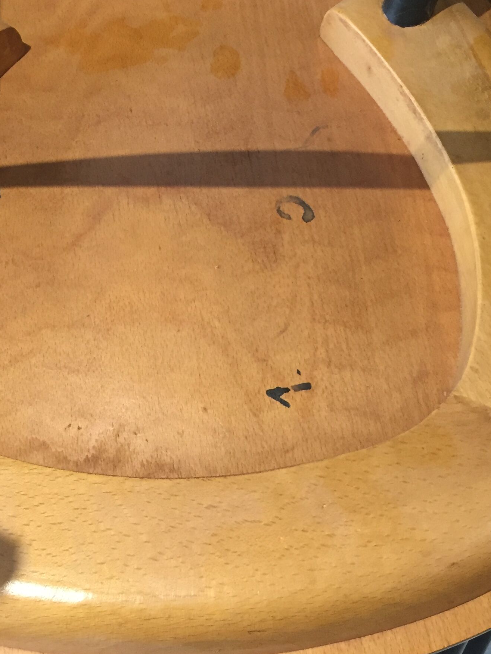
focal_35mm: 54
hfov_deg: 26.9
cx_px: 175
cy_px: 268
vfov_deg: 35.4
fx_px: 1021
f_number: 2.2
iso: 200
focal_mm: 4.15
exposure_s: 1/33
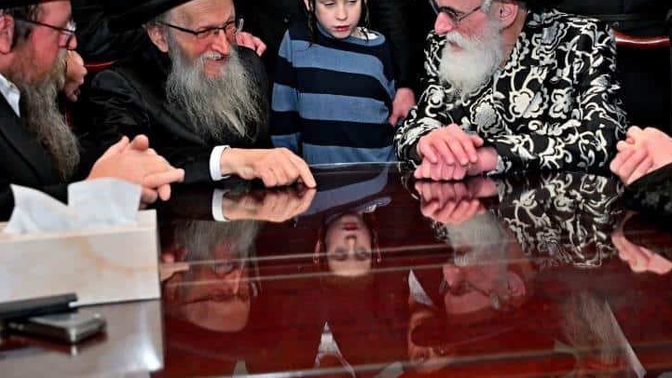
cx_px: 364
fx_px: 1034
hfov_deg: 36.0
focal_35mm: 58
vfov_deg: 20.5
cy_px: 70
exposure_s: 1/160
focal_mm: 39
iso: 1000
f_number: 4
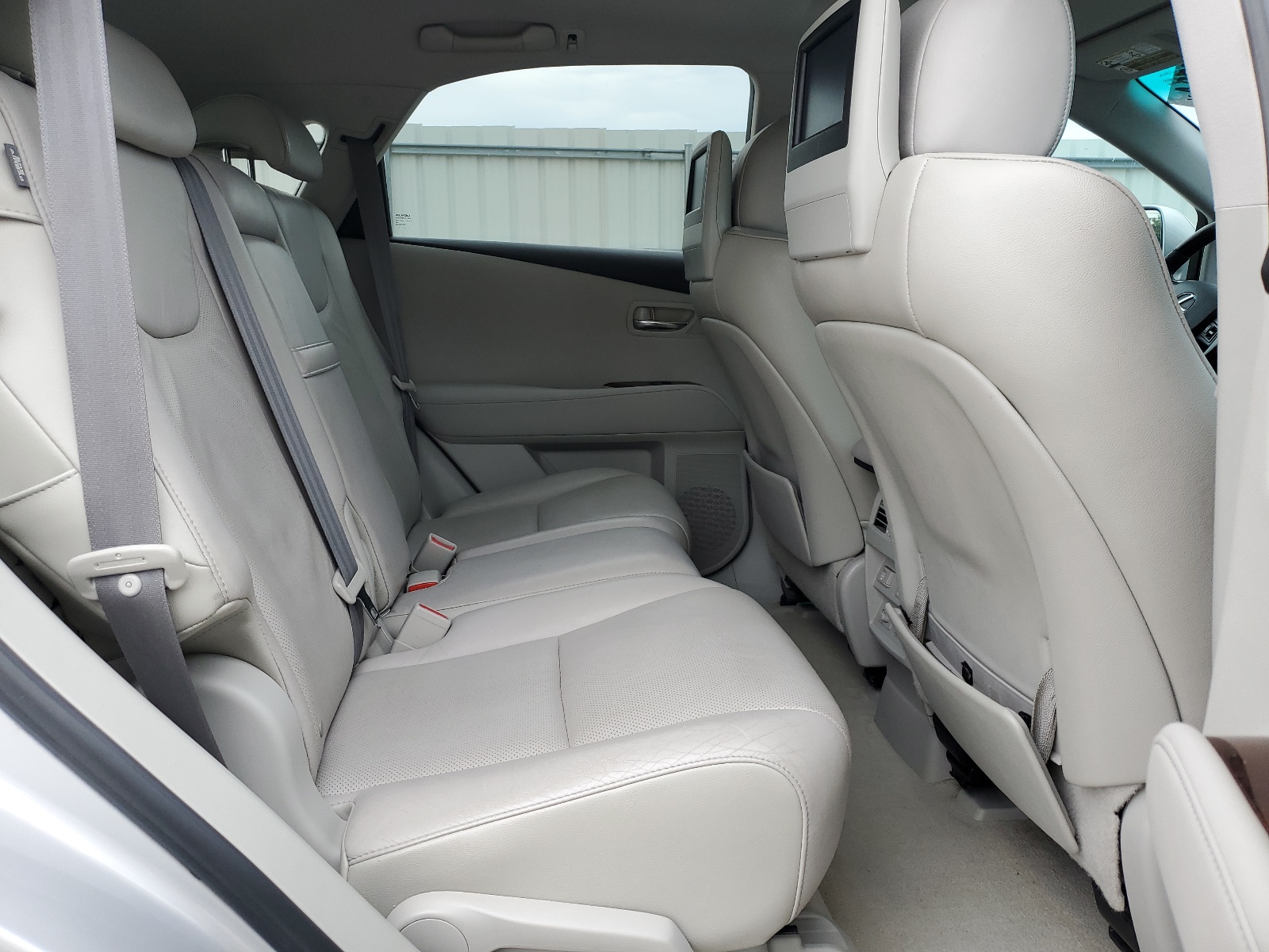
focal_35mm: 26
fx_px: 953
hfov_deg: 67.3
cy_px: 476
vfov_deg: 53.1
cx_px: 634
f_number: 1.5
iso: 50
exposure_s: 1/435
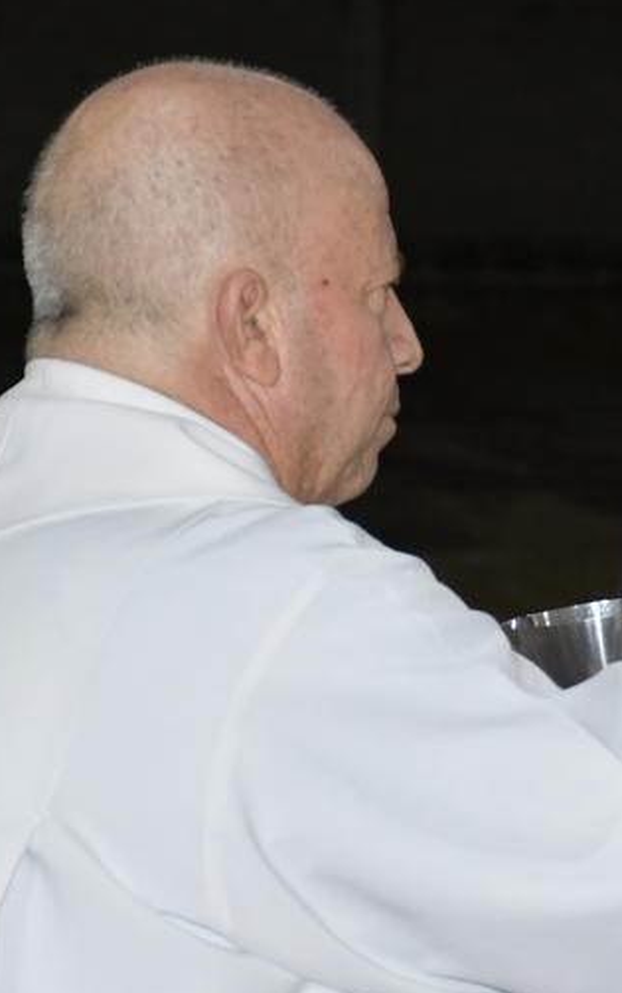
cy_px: 748
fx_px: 6121
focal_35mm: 226
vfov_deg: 9.3
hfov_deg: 5.8
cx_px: 780
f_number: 5
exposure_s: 1/60
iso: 1250
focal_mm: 62
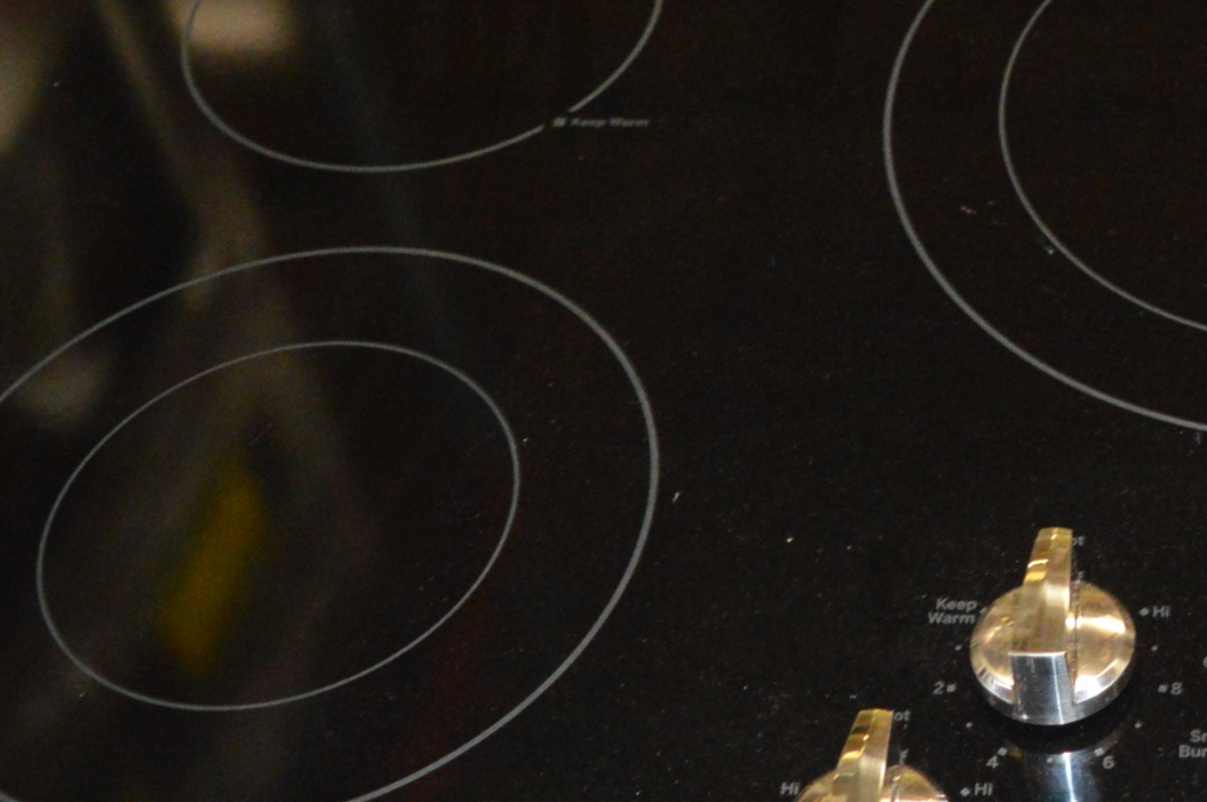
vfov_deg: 17.6
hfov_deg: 24.2
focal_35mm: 77
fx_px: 2579
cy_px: 247
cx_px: 1397
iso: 2500
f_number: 3.5
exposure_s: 1/60
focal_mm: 18
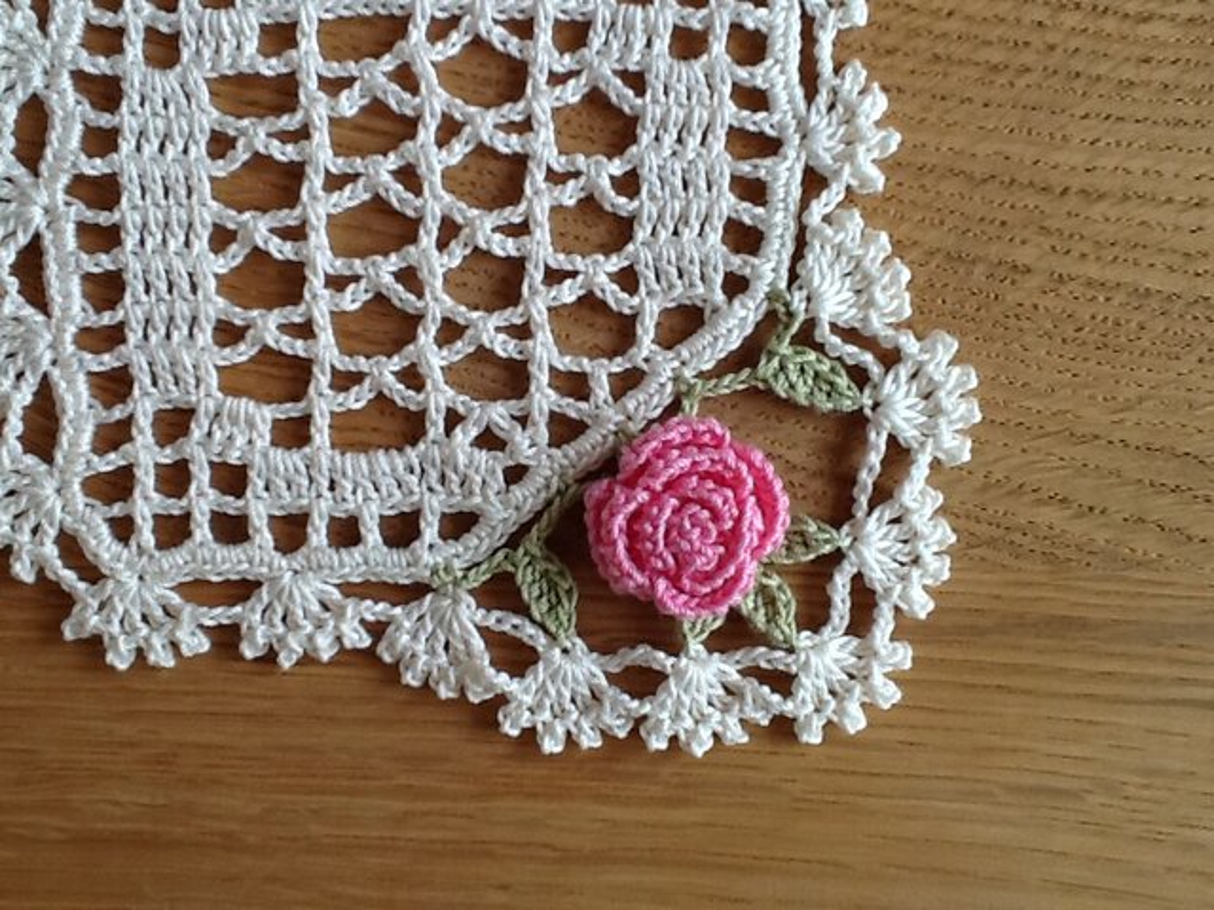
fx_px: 1543
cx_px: 607
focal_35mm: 44
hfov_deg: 42.9
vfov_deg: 32.9
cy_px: 455
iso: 40
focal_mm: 2.03
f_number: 2.4
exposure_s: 1/60
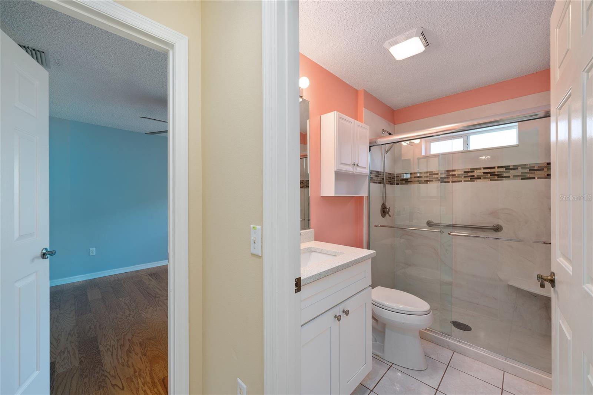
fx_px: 231
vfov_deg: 81.2
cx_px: 296
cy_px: 198
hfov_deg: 104.3
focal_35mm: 14
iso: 125
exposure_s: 1/6
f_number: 7.1
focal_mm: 14
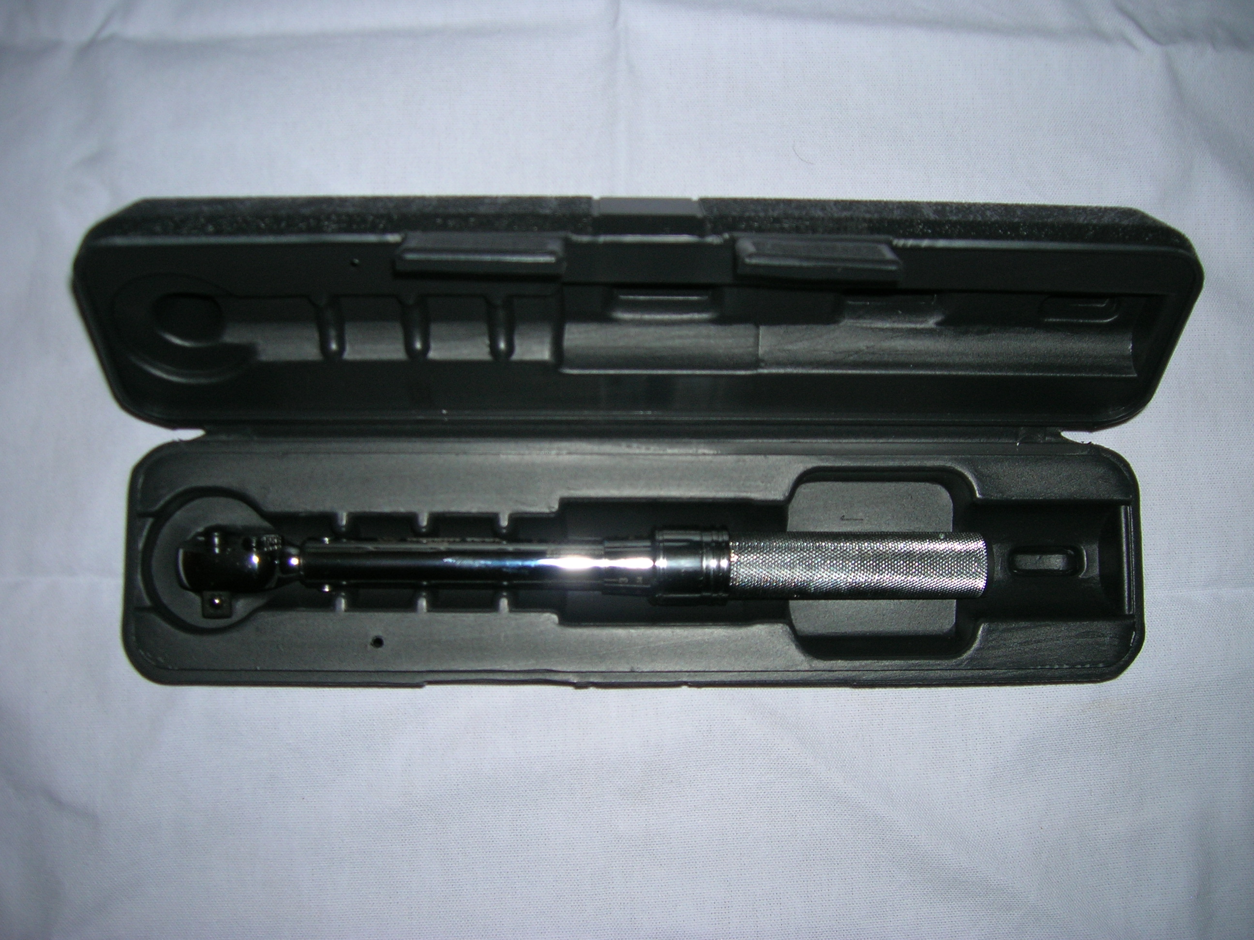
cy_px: 470
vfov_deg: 41.8
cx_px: 627
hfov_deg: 54.0
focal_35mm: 34
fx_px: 1232
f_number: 2.9
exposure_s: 1/60.1
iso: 50
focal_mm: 5.7
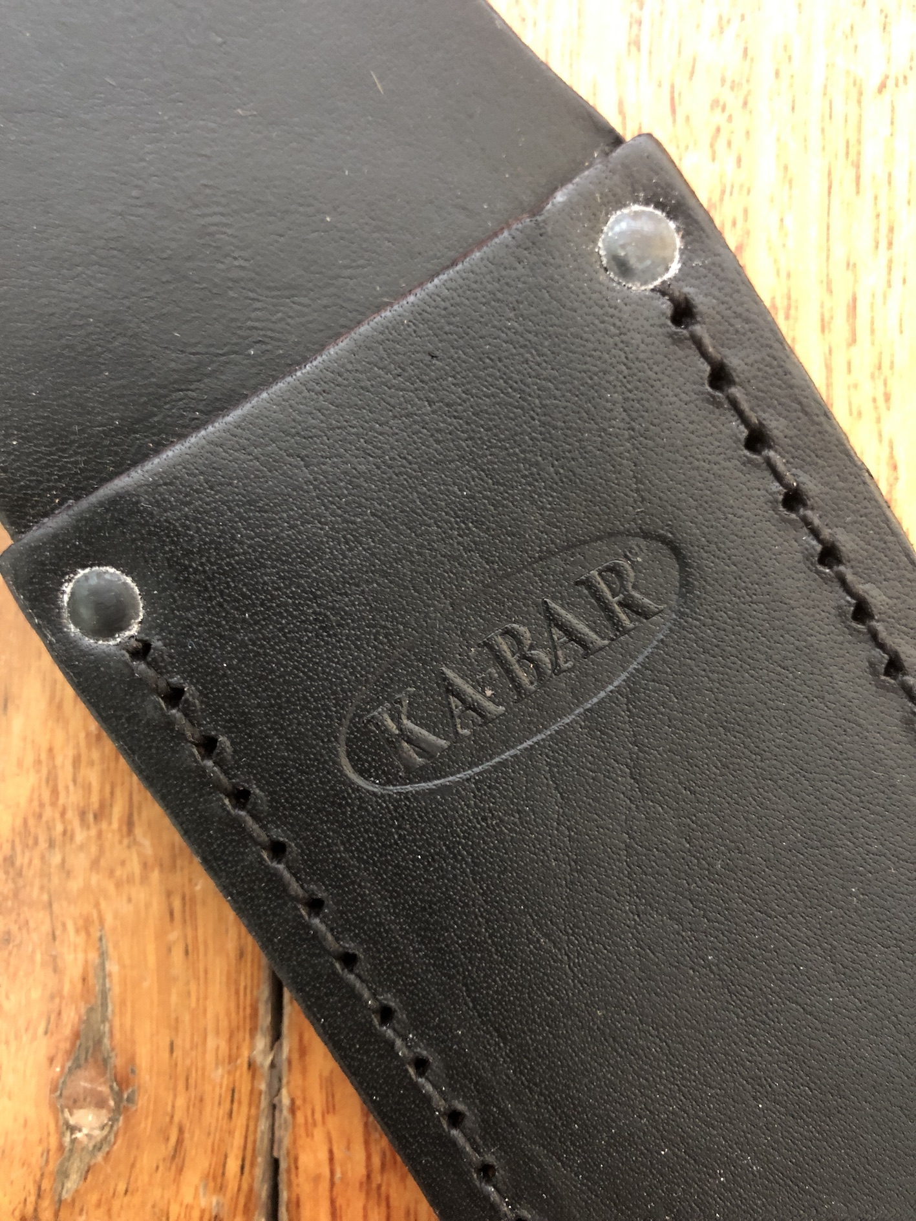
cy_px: 610
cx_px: 458
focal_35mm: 28
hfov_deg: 49.7
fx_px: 988
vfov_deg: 63.5
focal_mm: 3.99
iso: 100
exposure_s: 1/4
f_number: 1.8
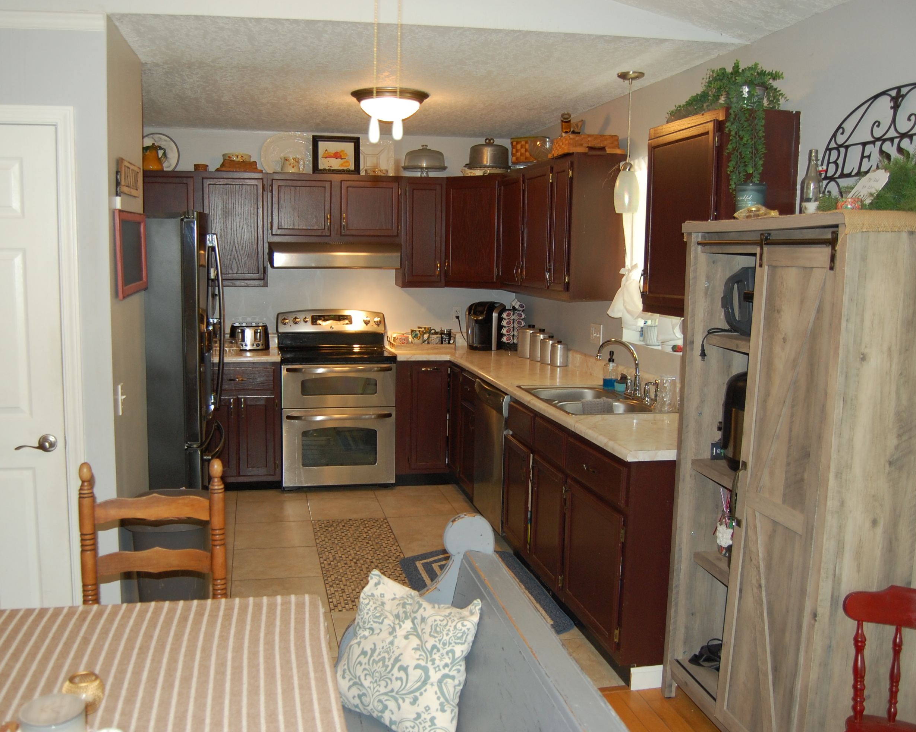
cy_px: 365
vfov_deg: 47.1
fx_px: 840
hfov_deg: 57.1
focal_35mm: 31
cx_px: 411
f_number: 3.5
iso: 400
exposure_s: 1/60
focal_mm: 18
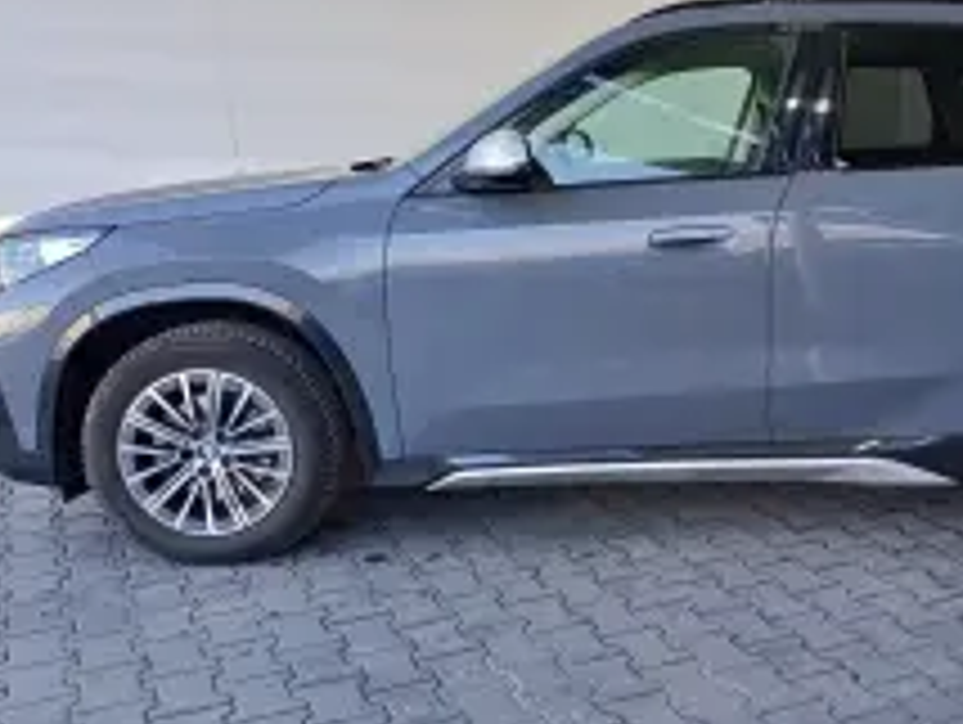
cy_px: 297
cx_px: 698
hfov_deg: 43.6
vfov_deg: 34.3
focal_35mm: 42
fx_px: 1170
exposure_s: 1/100
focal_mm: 4.65
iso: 64
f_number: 1.8
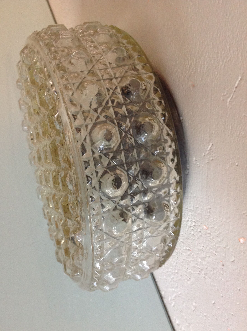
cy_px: 174
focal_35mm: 38
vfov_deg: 49.0
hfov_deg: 37.6
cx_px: 114
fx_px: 362
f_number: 2.4
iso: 200
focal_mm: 4.28
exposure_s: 1/17
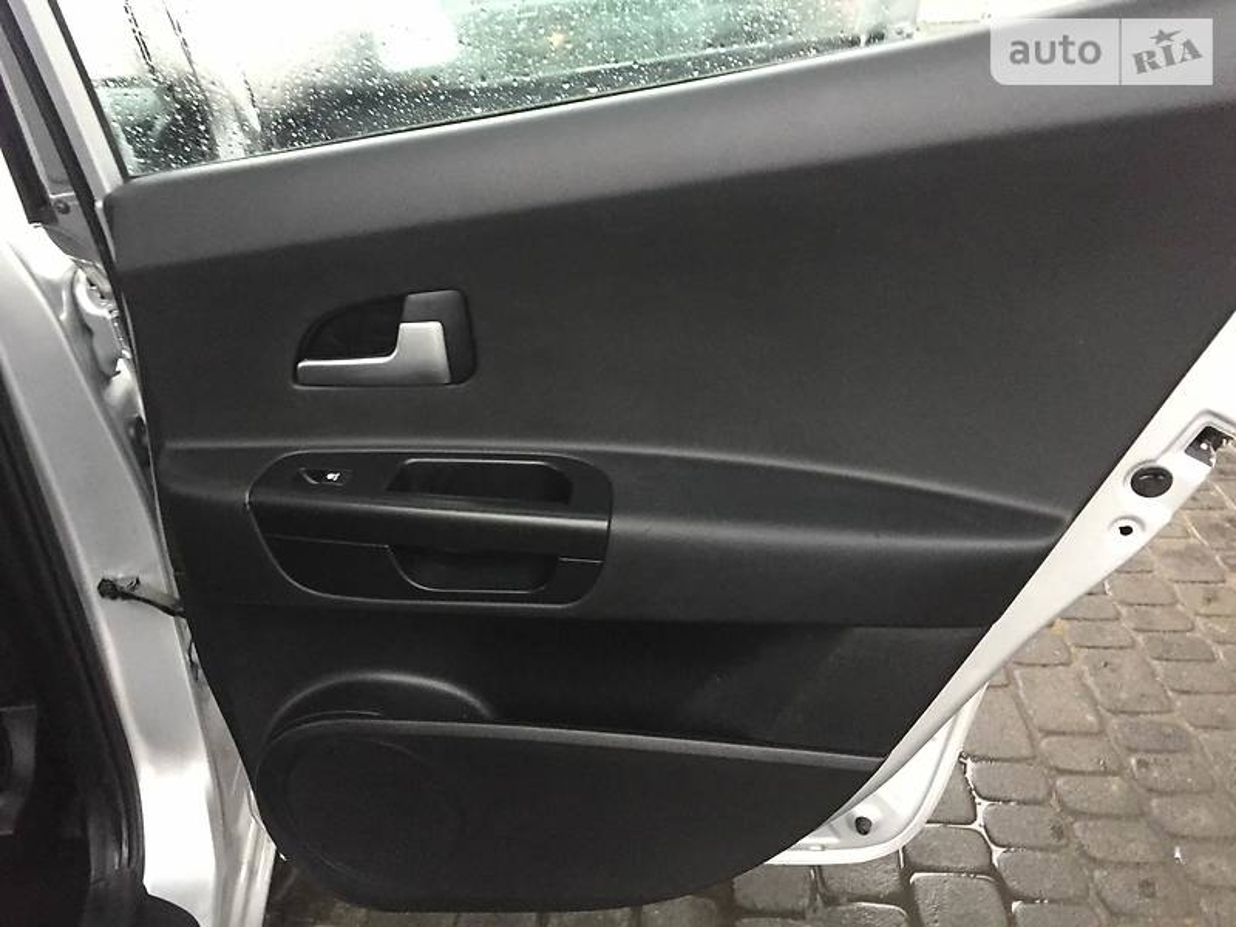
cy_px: 464
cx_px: 618
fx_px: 1035
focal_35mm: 29
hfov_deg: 61.7
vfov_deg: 48.2
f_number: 2.2
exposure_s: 1/25
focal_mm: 4.2
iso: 250
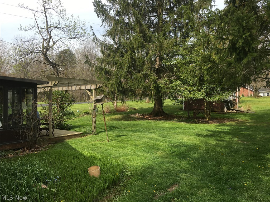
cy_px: 101
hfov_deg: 61.7
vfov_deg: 48.2
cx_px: 135
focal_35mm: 29
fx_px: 226
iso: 25
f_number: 2.2
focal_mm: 4.15
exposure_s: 1/674
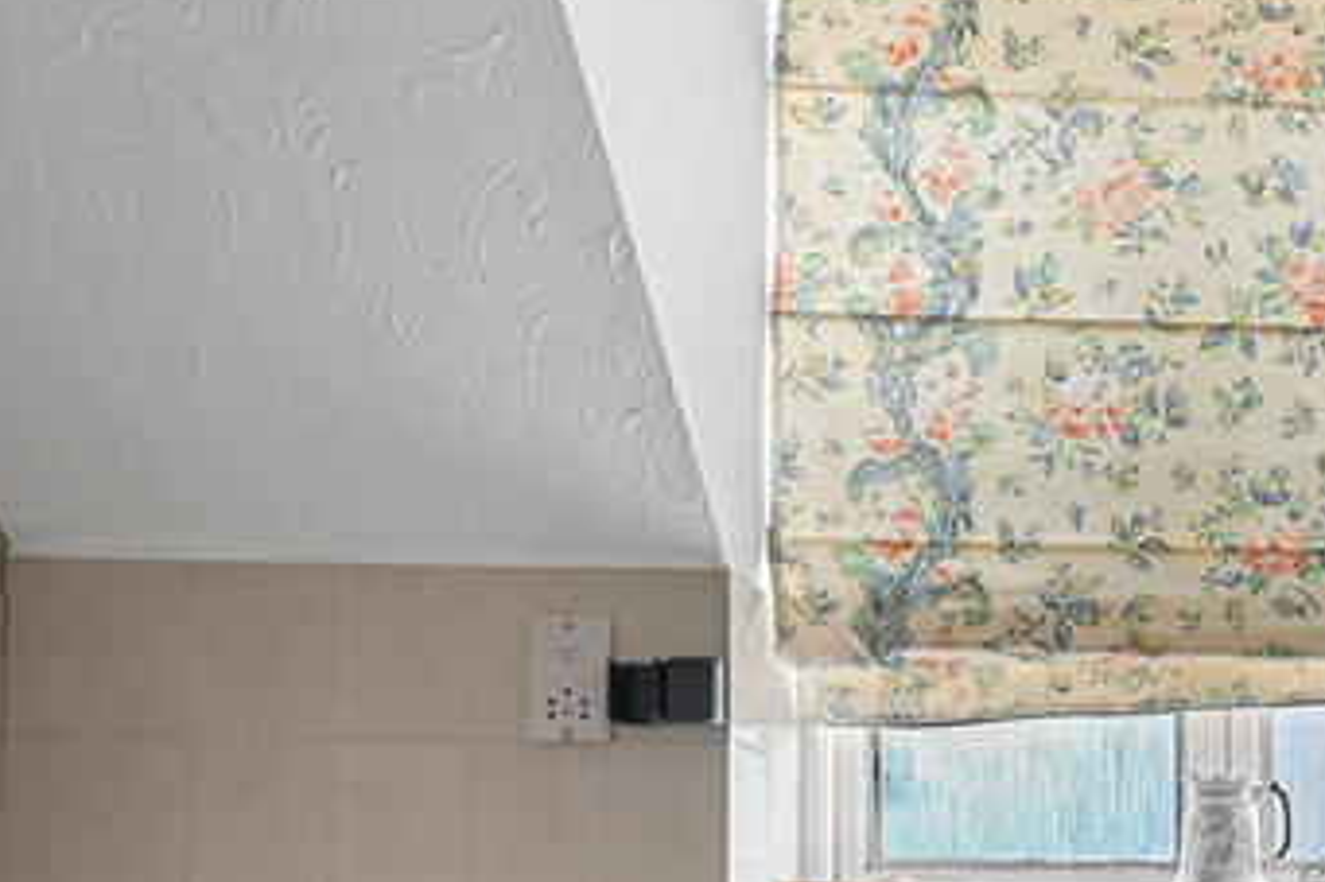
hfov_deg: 36.4
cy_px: 1016
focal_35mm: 42
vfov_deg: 28.4
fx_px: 1545
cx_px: 1574
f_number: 8
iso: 400
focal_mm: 14
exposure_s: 1/4
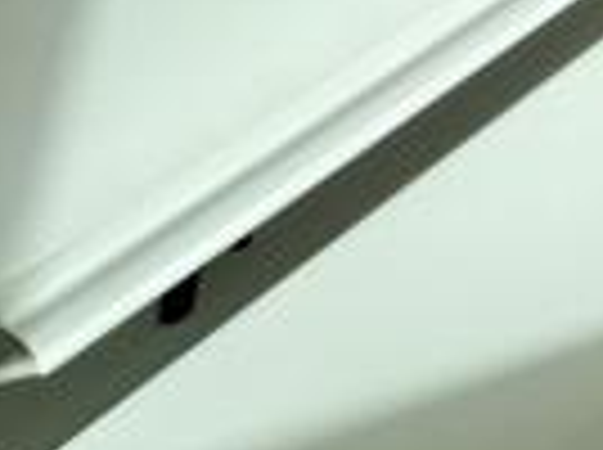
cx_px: 1404
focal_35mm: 67
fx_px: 1165
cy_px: -392
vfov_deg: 17.3
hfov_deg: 15.8
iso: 50
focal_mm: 2.22
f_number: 2.2
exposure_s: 1/1770
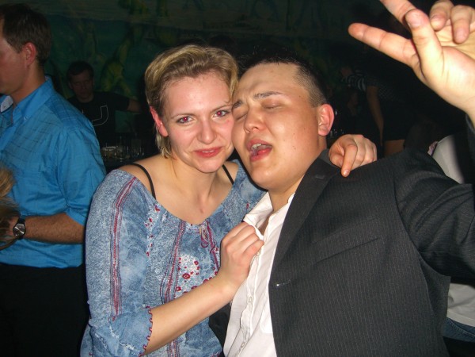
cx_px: 238
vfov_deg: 37.7
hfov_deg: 49.0
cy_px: 178
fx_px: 521
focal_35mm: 38
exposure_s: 1/60
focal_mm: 7.9
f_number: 2.8
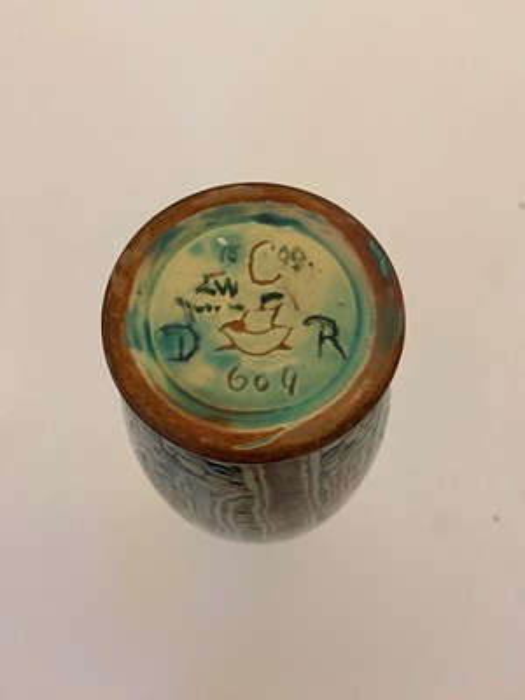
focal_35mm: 26
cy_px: 350
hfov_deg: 53.1
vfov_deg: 67.3
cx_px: 262
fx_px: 526
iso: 80
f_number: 1.8
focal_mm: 4.25
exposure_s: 1/50
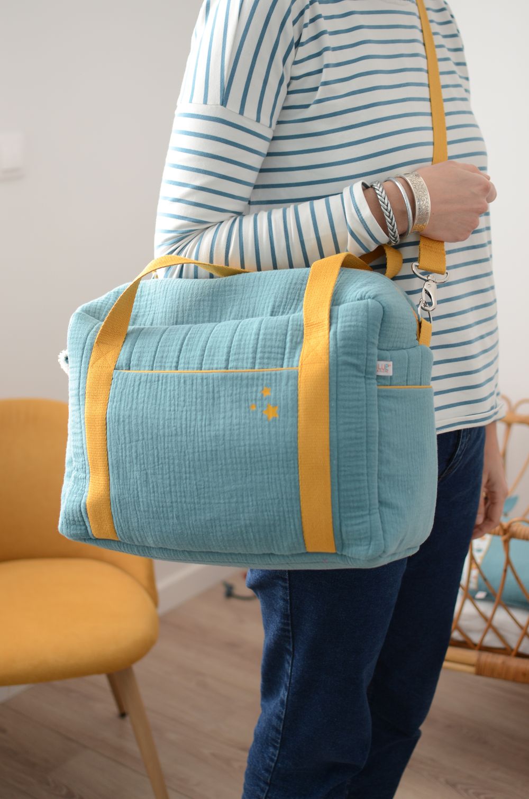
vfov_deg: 37.9
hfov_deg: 25.6
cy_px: 400
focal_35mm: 52
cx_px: 264
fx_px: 1162
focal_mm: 35
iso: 200
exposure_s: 1/200
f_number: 2.5
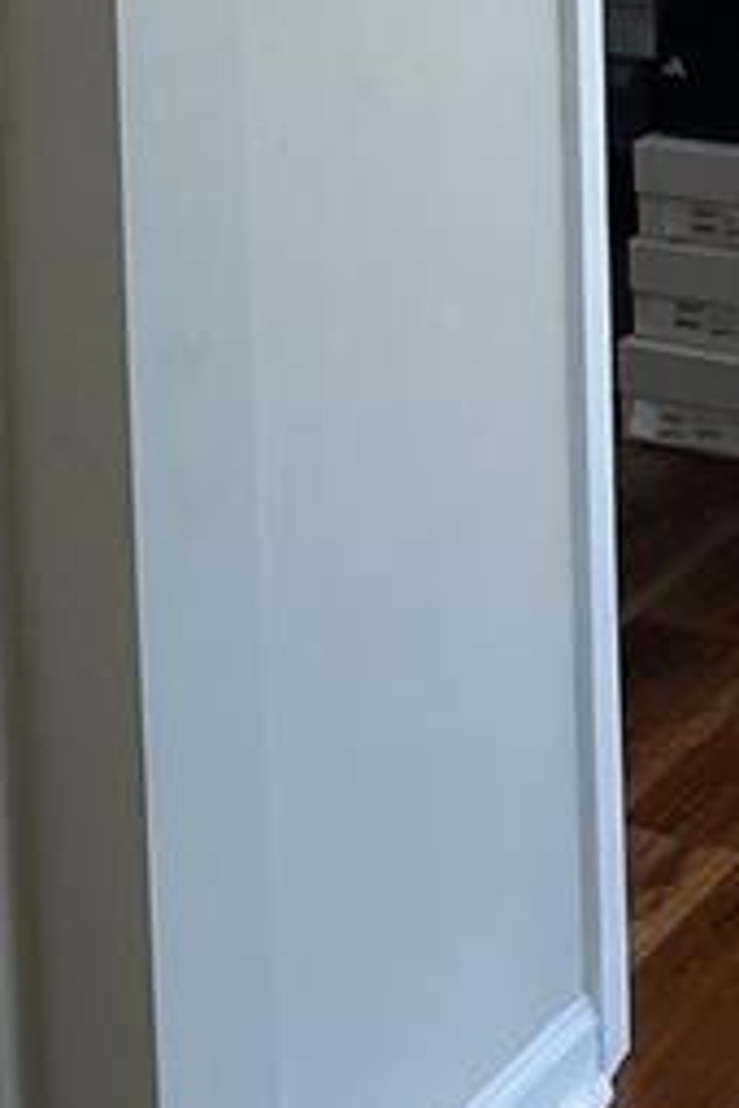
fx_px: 2987
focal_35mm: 97
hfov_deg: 13.7
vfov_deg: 19.0
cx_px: 878
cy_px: -435
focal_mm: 3.3
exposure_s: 1/60
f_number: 2.4
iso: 80
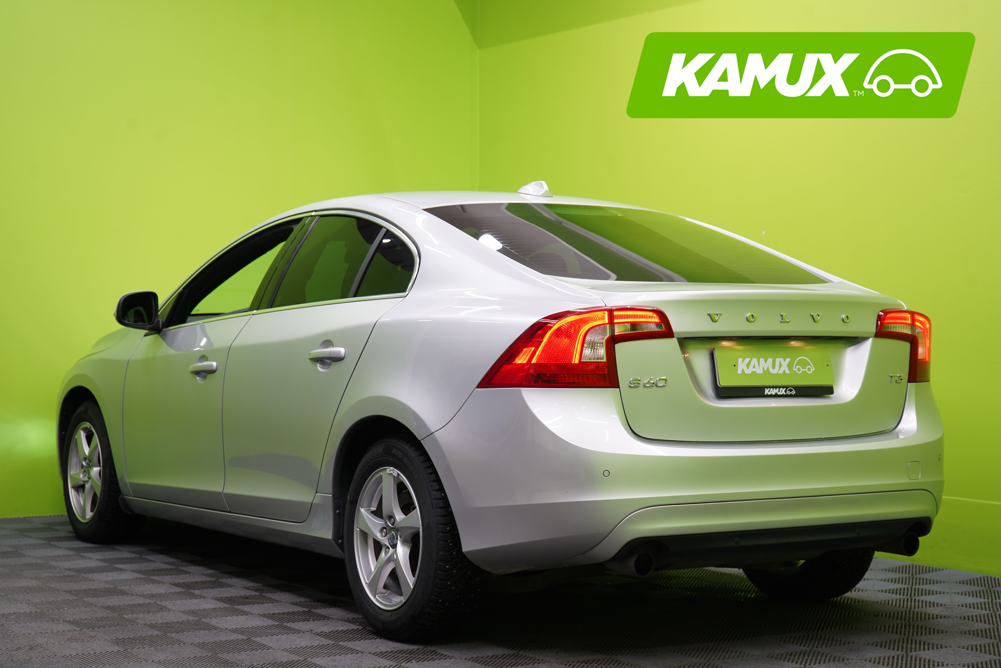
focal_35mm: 63
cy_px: 334
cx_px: 500
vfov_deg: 21.6
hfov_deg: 31.9
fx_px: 1752
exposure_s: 1/30
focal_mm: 63
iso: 400
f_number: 5.6
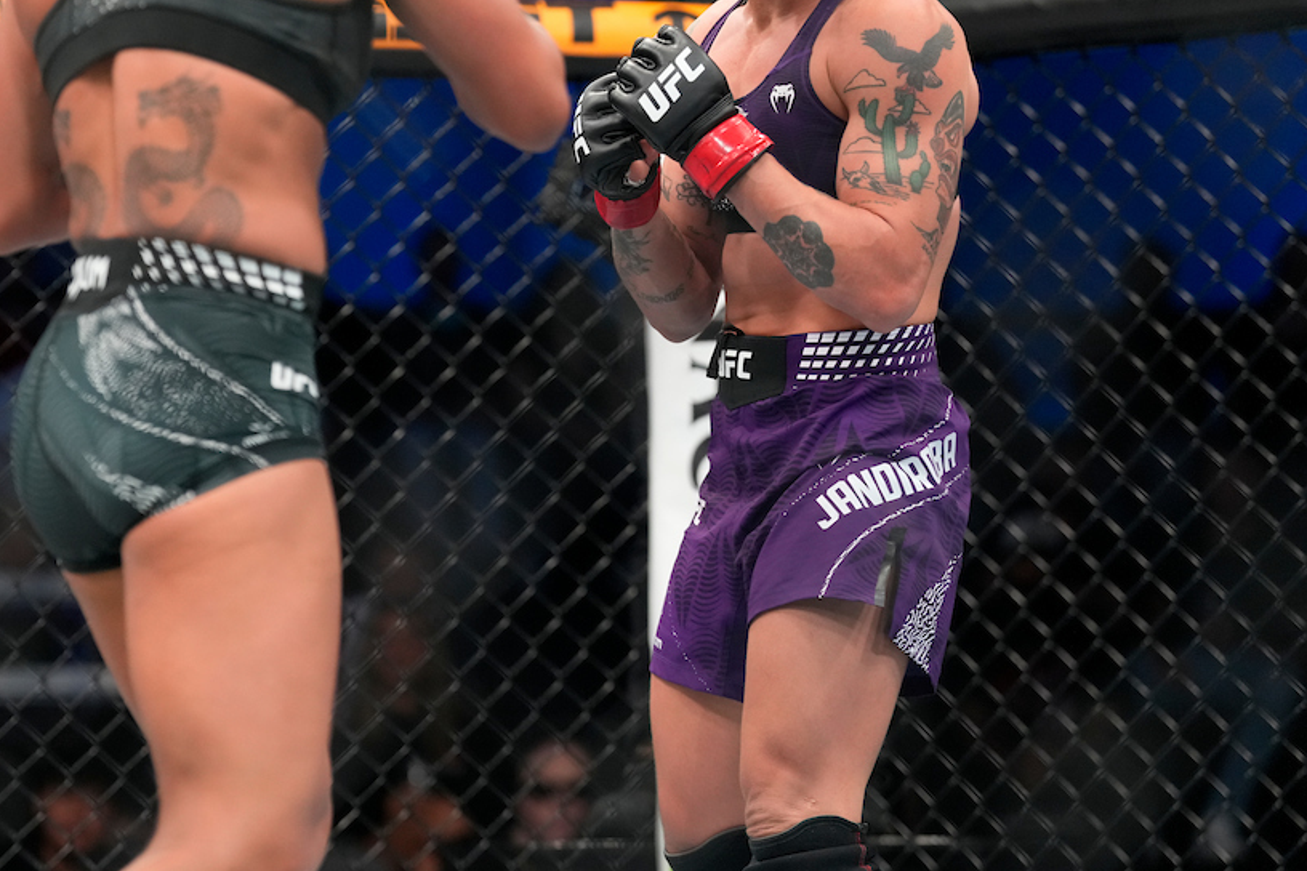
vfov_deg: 8.0
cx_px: 351
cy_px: 323
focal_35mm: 172
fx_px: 6244
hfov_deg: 11.9
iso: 3200
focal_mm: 117
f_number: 3.2
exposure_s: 1/640
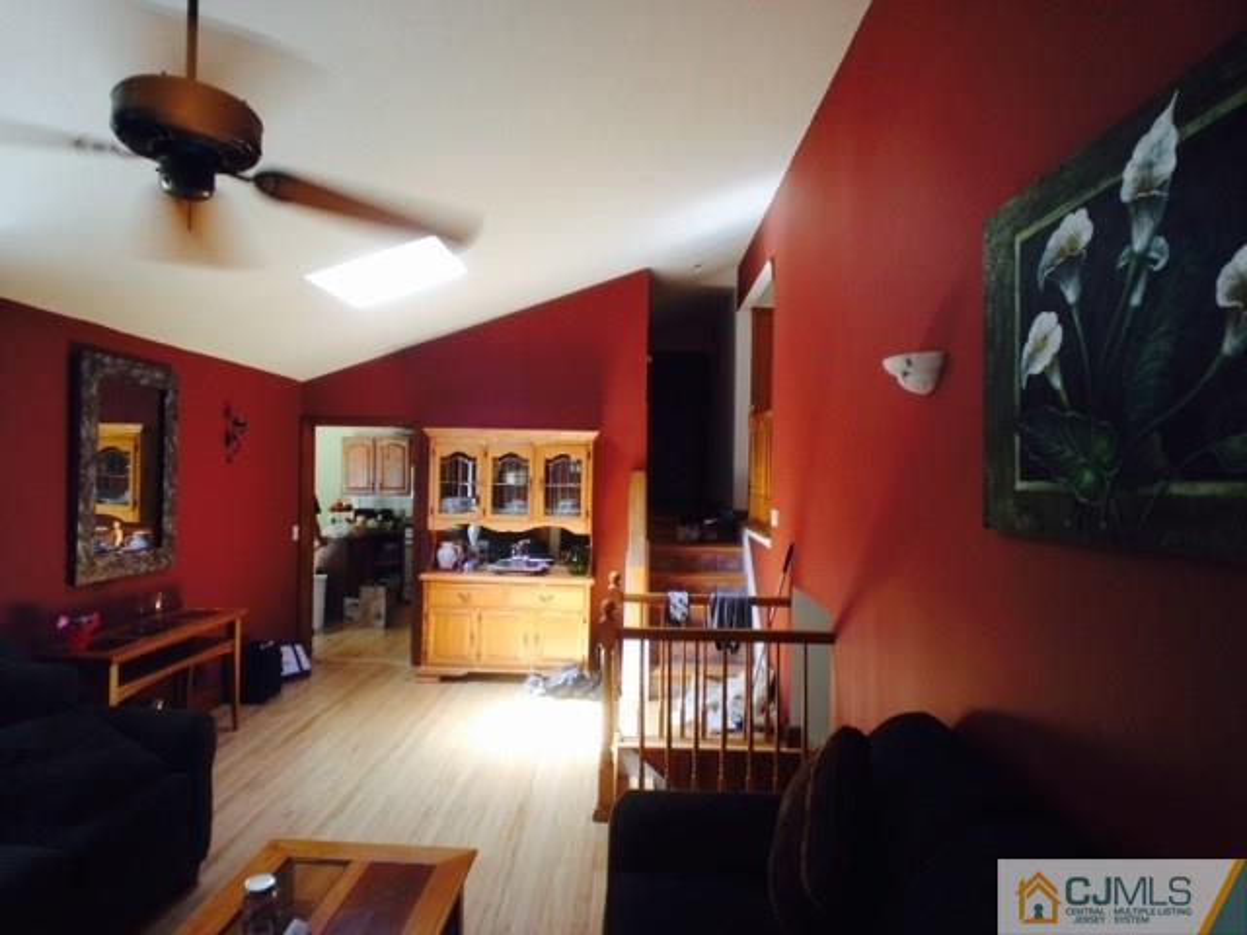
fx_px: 1189
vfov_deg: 42.9
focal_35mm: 33
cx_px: 624
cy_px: 468
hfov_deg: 55.4
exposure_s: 1/24
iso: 50
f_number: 2.4
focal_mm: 4.12
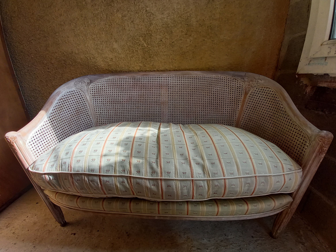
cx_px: 156
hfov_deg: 101.9
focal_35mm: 14
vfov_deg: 85.6
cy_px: 134
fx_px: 136
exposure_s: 1/103
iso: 40
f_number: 2.2
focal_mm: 1.42
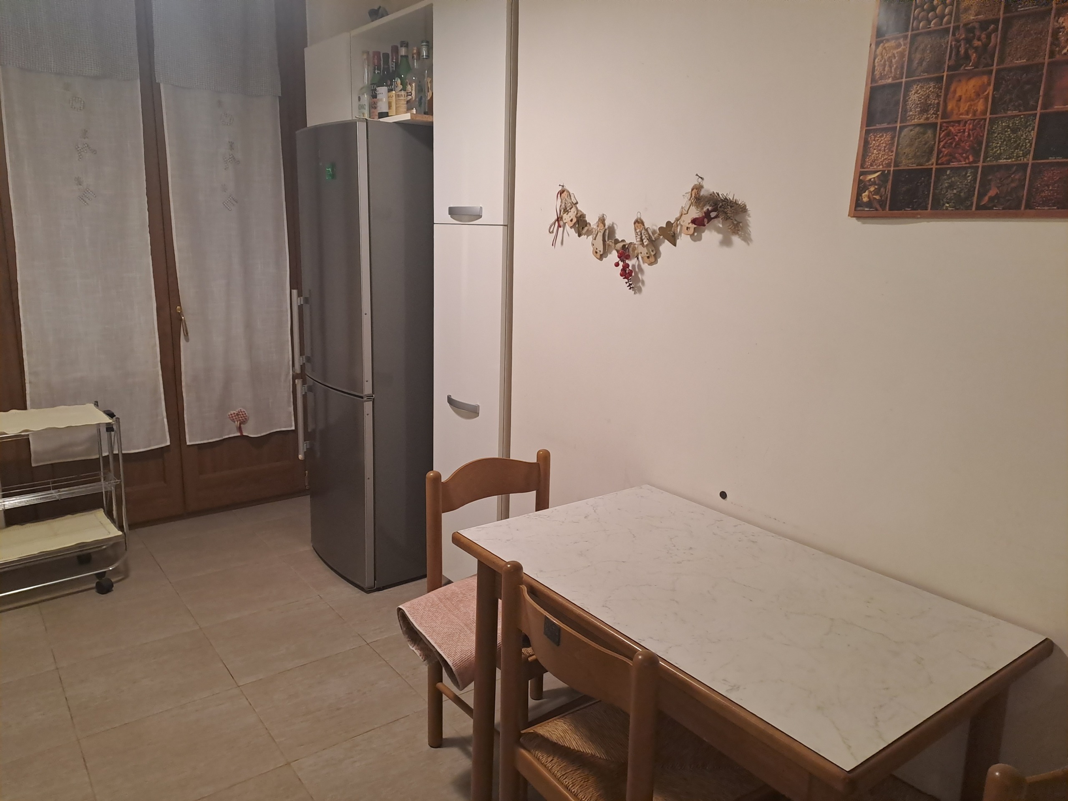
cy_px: 400
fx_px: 771
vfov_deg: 54.9
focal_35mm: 25
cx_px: 534
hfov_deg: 69.4
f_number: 1.8
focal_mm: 4.65
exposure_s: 1/50
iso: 250
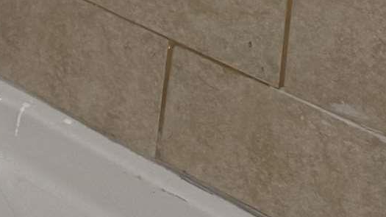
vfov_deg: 6.9
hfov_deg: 11.1
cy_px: -497
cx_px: -621
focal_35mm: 153
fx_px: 1566
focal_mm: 6.76
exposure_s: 1/120
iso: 100
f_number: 1.78
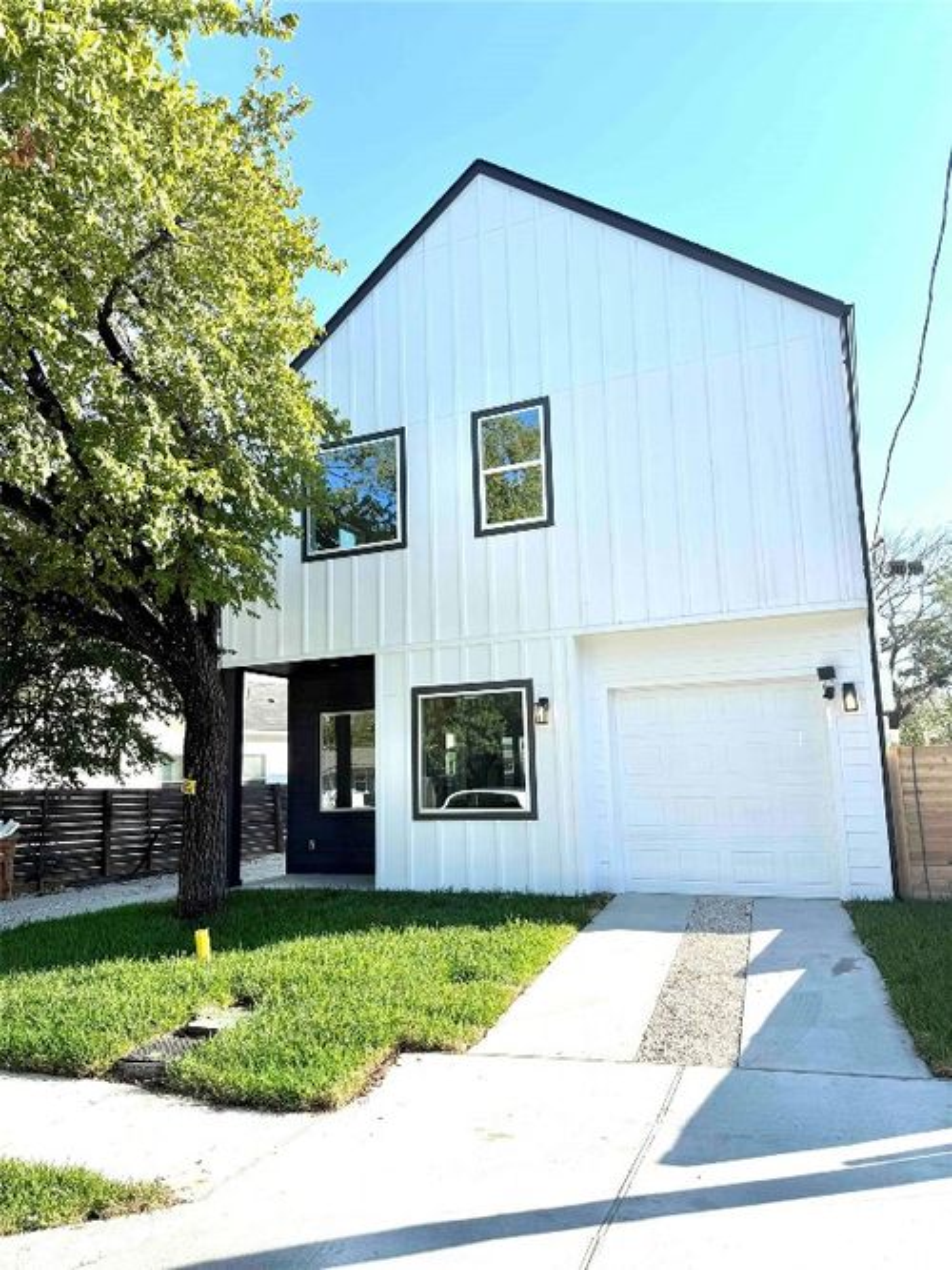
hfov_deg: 56.8
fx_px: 880
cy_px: 635
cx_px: 476
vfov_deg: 71.6
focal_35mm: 24
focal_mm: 6.76
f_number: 1.78
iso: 80
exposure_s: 1/2907
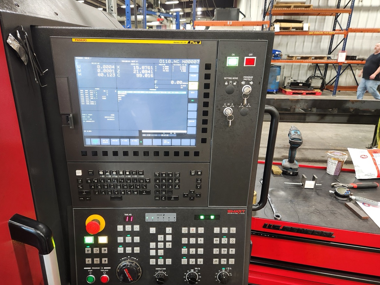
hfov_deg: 69.3
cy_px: 148
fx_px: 274
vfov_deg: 54.8
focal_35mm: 25
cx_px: 176
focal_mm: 5.4
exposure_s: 1/50
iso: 250
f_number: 1.8
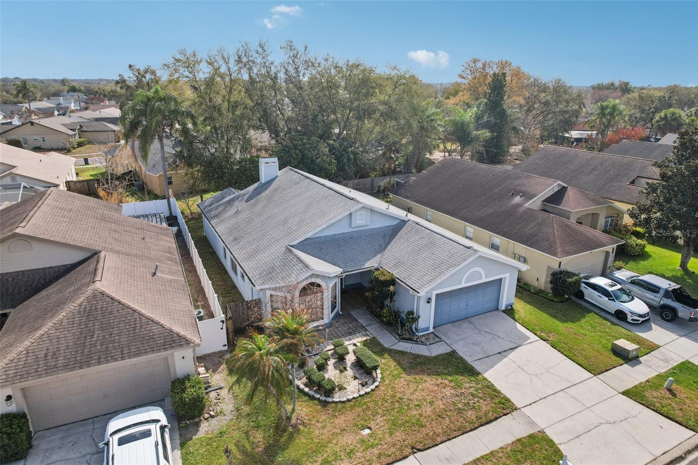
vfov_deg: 57.2
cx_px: 349
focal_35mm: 22
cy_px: 232
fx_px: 426
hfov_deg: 78.6
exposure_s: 1/2000
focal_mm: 8.4
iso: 110
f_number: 2.8
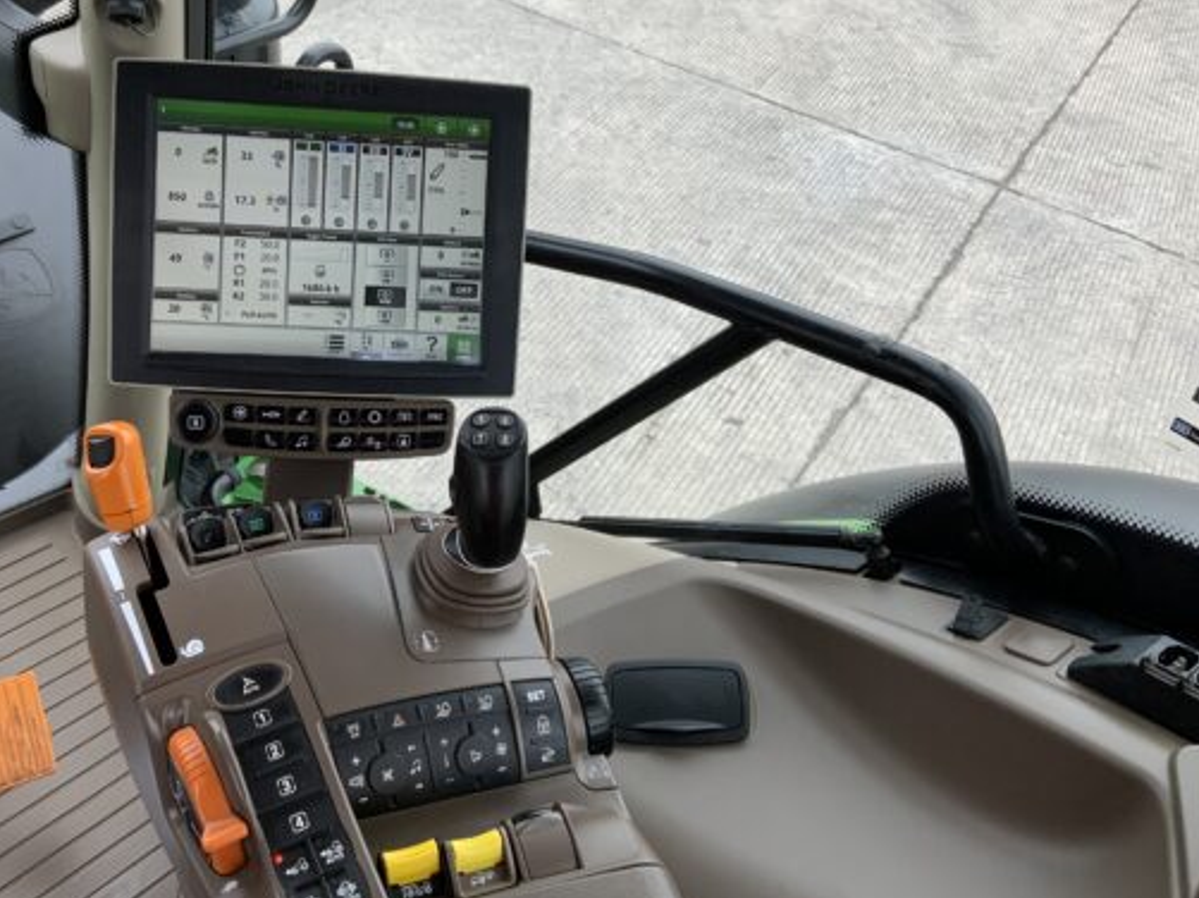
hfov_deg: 49.8
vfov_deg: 38.4
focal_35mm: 37
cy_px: 342
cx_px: 473
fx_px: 1281
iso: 25
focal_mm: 3
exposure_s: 1/122
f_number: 1.8
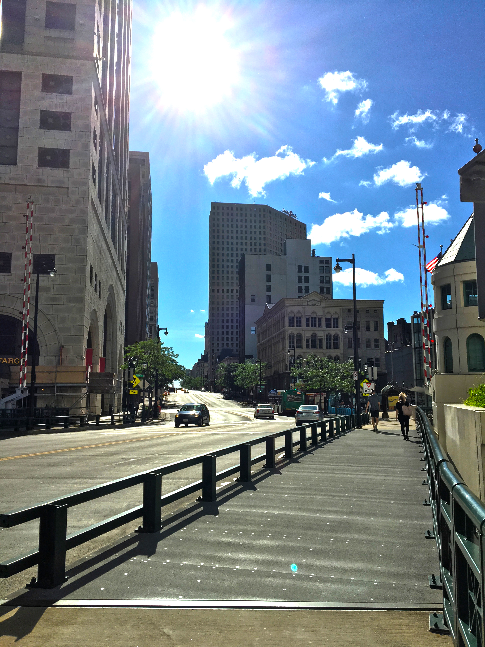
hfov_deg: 48.2
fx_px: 542
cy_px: 324
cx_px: 242
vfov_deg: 61.7
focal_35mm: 29
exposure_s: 1/4525
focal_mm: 4.15
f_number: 2.2
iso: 25
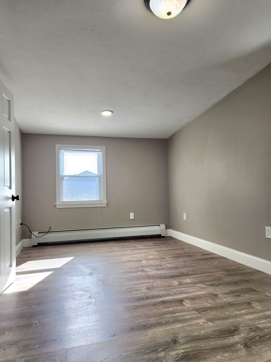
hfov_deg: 58.9
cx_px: 136
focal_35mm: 23
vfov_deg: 73.9
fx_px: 240
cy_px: 181
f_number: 1.8
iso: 40
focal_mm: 5.4
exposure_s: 1/120
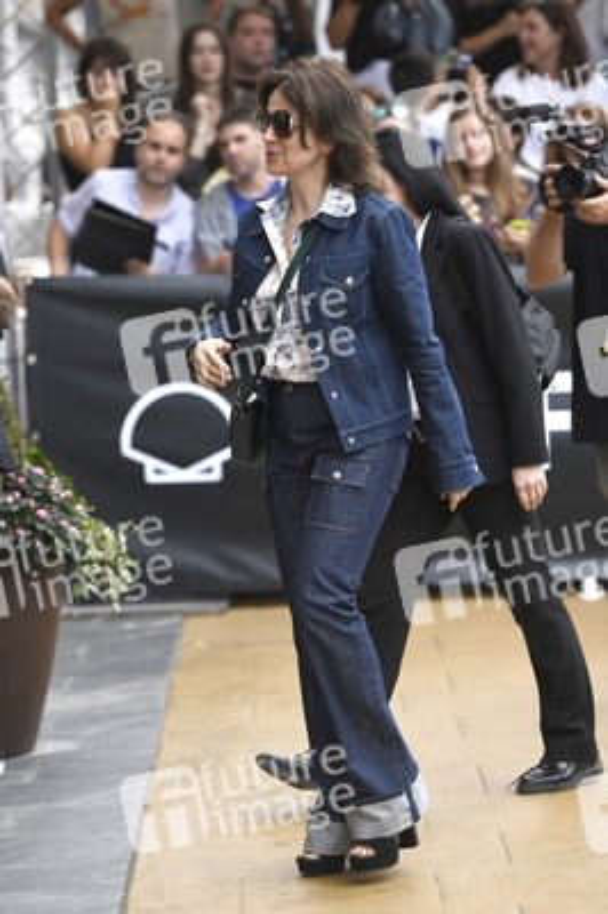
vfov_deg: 12.8
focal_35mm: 160
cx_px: 304
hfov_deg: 8.6
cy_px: 457
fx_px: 4060
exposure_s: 1/640
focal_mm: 160
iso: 640
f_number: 4
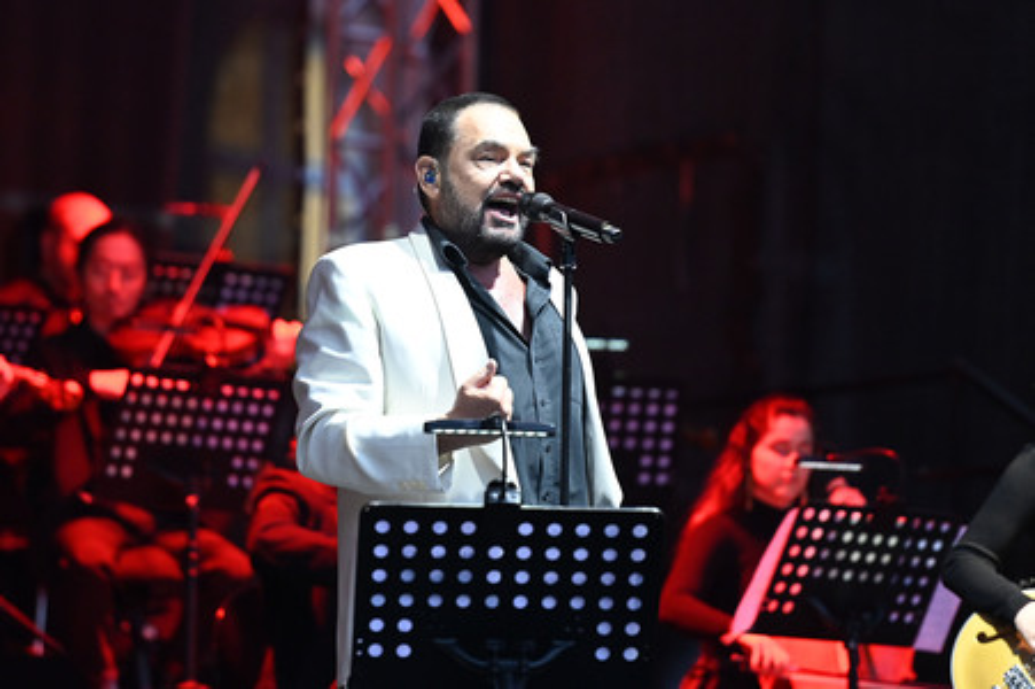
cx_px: 518
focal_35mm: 200
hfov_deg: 10.3
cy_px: 344
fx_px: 5746
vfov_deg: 6.9
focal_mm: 200
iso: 2800
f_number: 2.8
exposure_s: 1/250
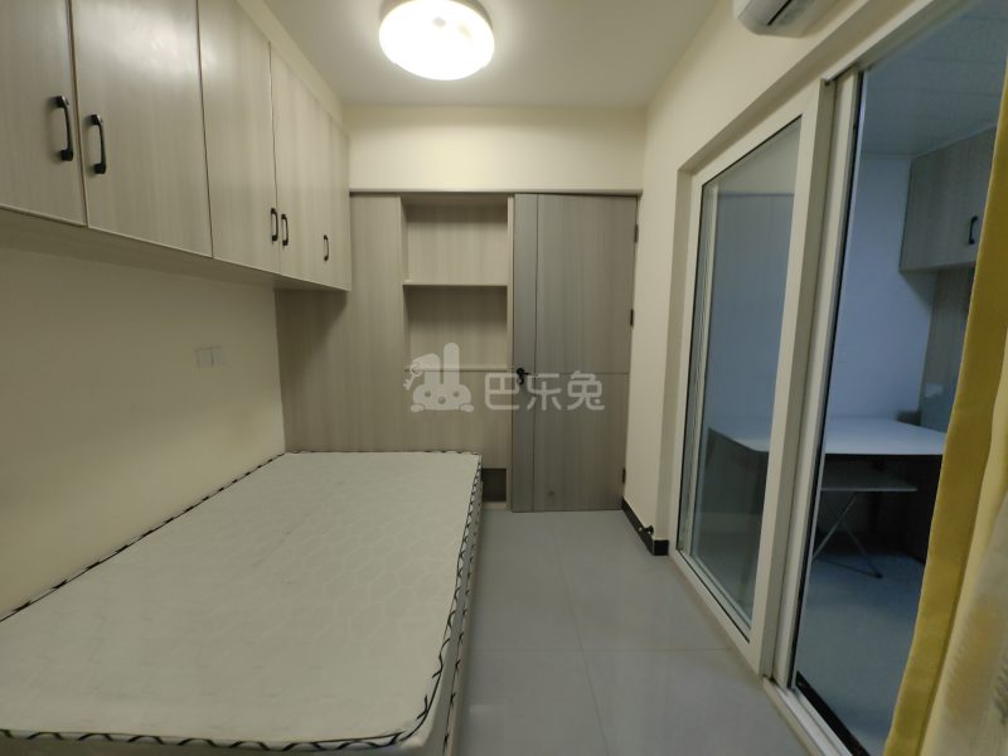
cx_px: 504
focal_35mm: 13
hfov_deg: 106.2
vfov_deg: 89.9
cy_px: 378
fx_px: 379
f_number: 2.2
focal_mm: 1.95
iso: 80
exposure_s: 1/50
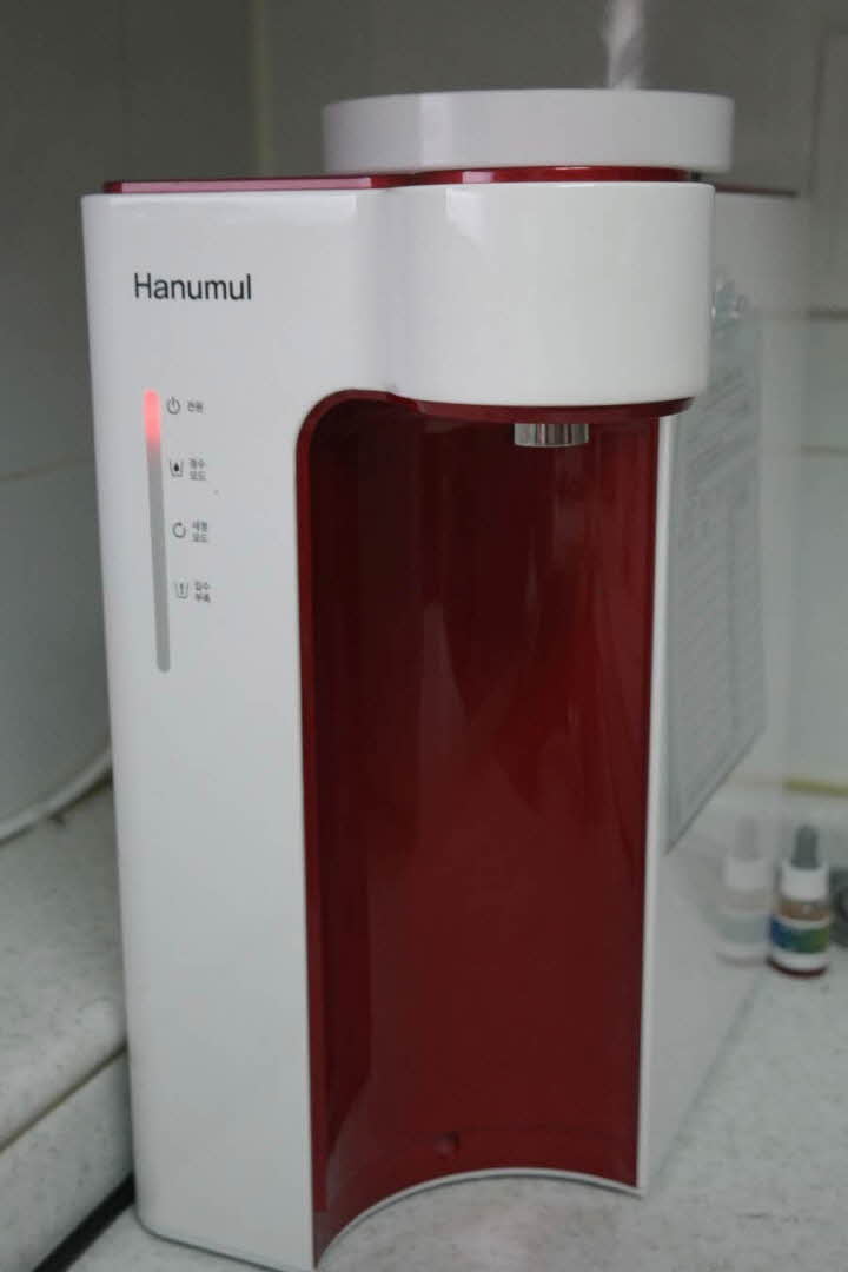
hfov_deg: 30.5
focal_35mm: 44
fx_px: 1555
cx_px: 424
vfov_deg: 44.5
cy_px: 636
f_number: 4
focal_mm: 29
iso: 800
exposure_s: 1/50
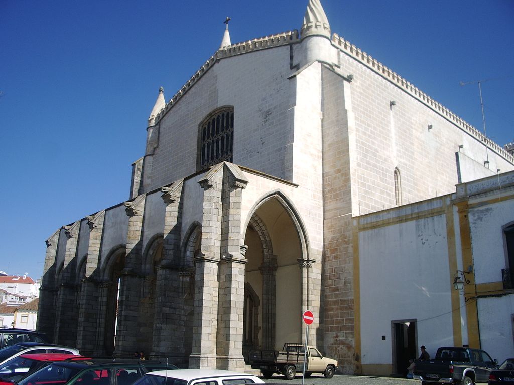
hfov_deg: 52.6
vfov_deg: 40.7
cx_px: 257
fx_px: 520
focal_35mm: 35
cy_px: 192
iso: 50
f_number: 4.3
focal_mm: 5.8
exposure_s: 1/640
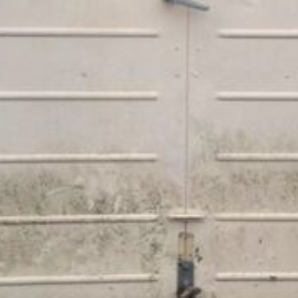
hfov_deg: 15.1
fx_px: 1110
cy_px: -2
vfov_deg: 15.0
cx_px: 268
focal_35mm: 114
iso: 50
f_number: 2.4
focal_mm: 4.12
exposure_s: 1/20
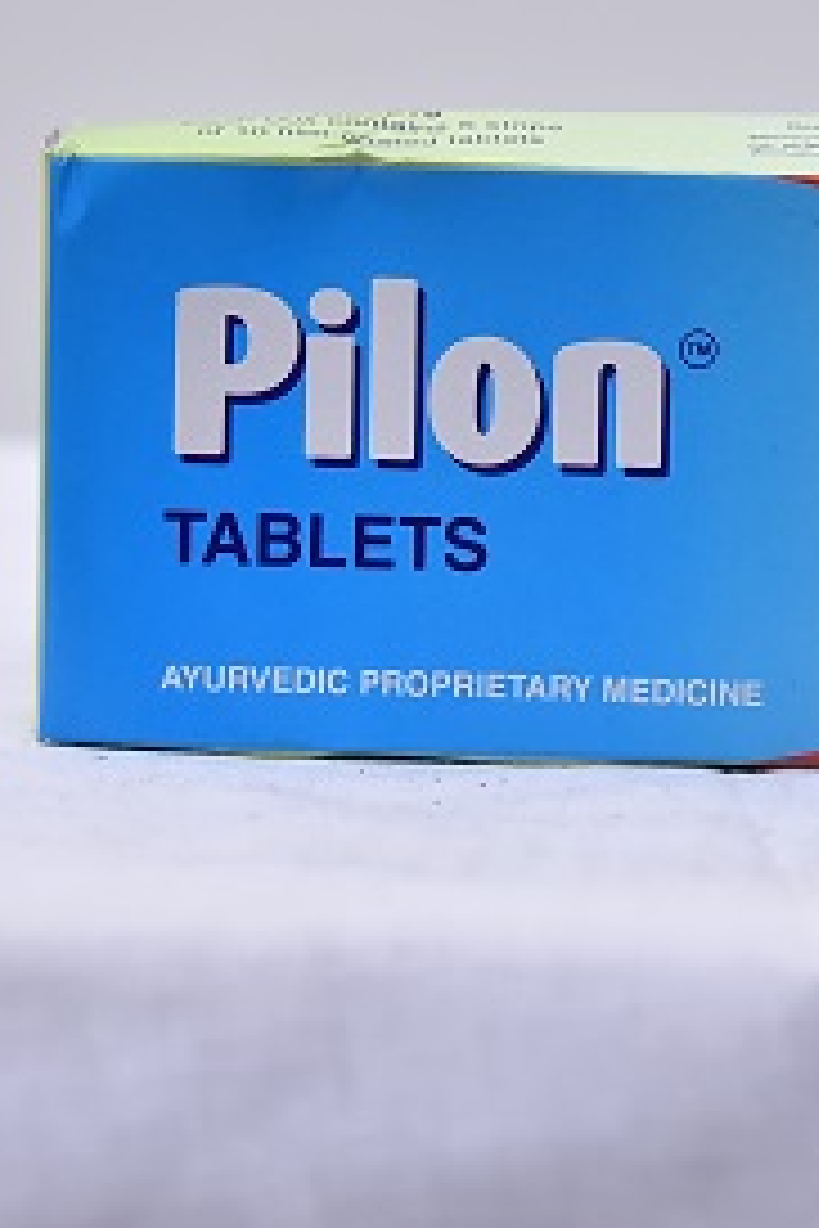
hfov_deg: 8.6
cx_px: 774
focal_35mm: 158
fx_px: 5391
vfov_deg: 13.0
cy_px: 459
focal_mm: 82
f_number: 4
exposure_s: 1/160
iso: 1250
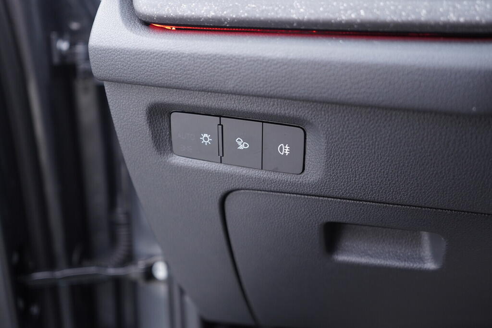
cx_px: 246
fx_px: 492
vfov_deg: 36.9
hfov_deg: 53.1
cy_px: 164
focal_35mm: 36
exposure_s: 1/40
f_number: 2.8
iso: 400
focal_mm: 24
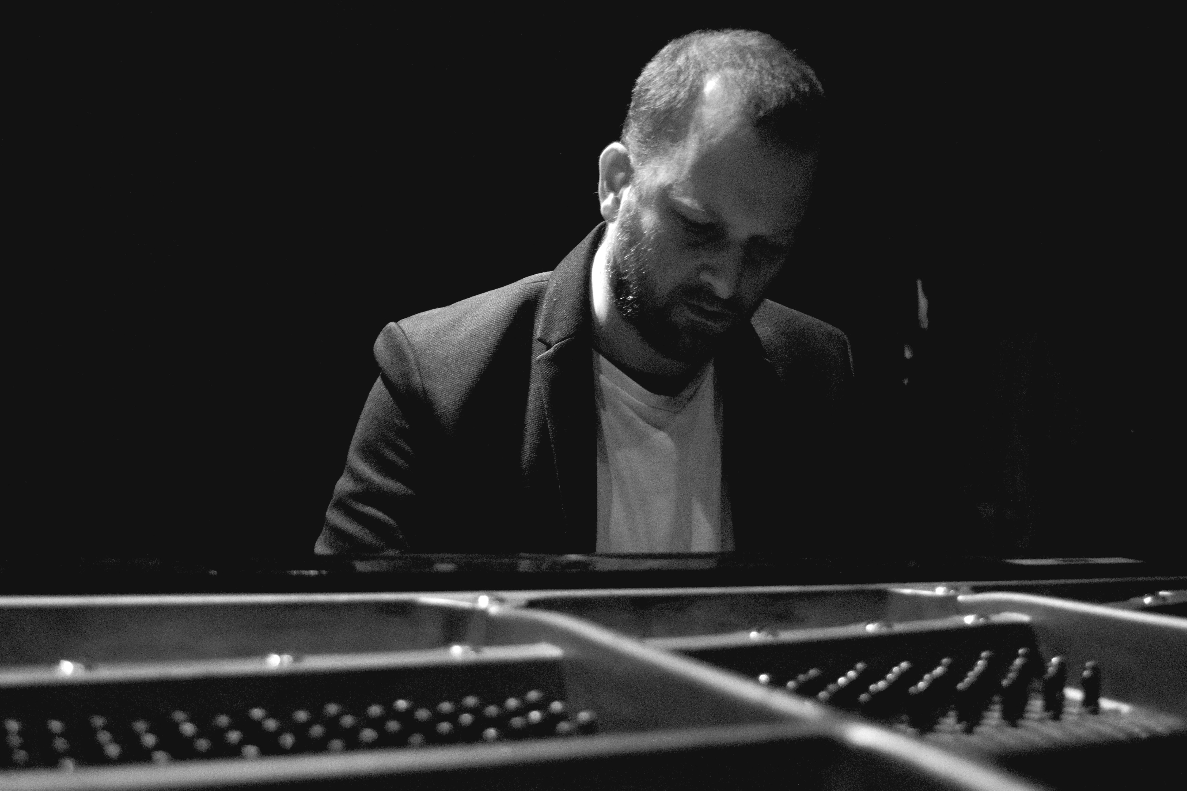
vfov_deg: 31.9
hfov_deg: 46.4
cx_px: 594
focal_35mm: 42
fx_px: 1385
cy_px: 396
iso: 1600
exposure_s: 1/80
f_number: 4.2
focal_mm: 28
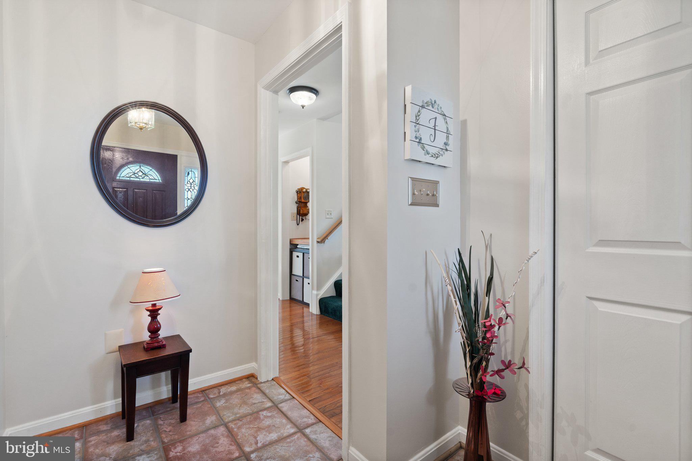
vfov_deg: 73.7
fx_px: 308
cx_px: 346
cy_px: 230
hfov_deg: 96.7
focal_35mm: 16
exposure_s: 1/4
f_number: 8
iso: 500
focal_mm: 16
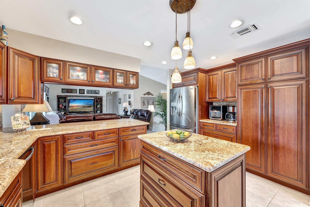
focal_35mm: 14
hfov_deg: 104.3
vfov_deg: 81.2
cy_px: 104
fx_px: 121
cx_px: 155
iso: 400
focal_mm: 14
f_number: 8
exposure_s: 1/1.25
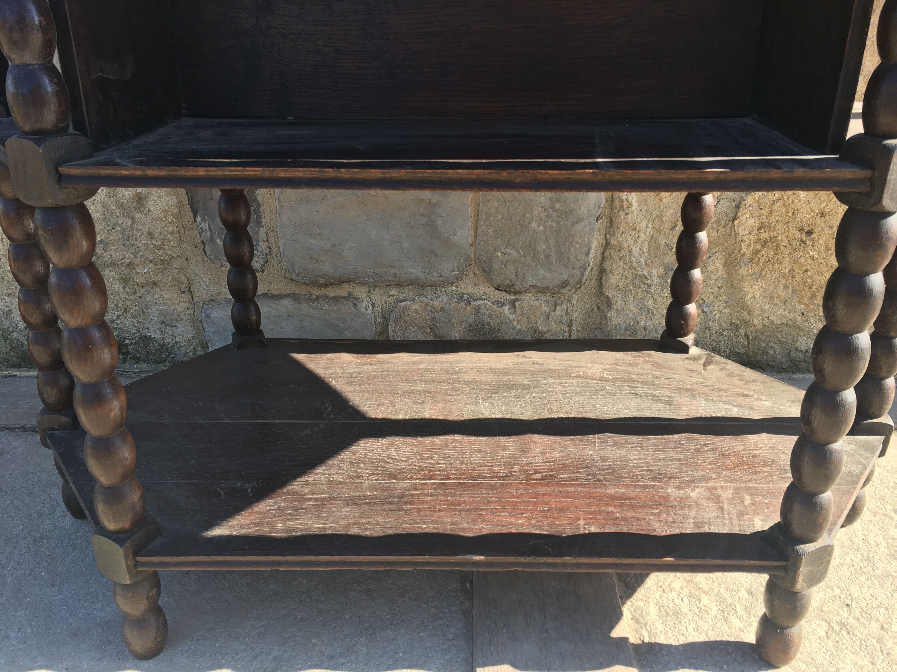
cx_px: 448
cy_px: 336
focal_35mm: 29
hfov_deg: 61.7
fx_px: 751
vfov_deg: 48.2
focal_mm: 4.15
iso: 25
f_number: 2.2
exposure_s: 1/308
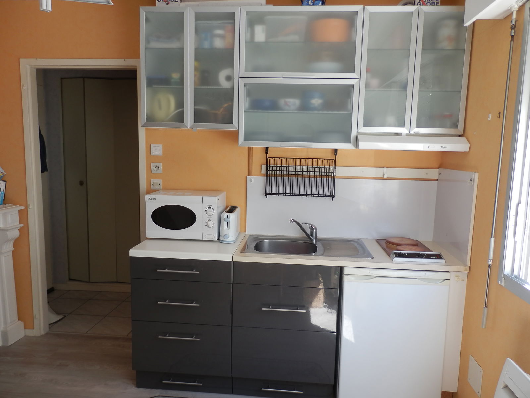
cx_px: 265
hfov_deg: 69.4
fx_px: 383
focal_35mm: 25
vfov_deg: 54.9
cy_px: 199
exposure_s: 1/60
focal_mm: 4.5
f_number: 3
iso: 80
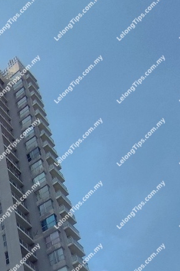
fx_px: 367
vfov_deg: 35.6
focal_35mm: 49
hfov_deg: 24.1
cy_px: 284
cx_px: -56
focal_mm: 1.65
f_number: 2.2
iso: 50
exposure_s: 1/4705
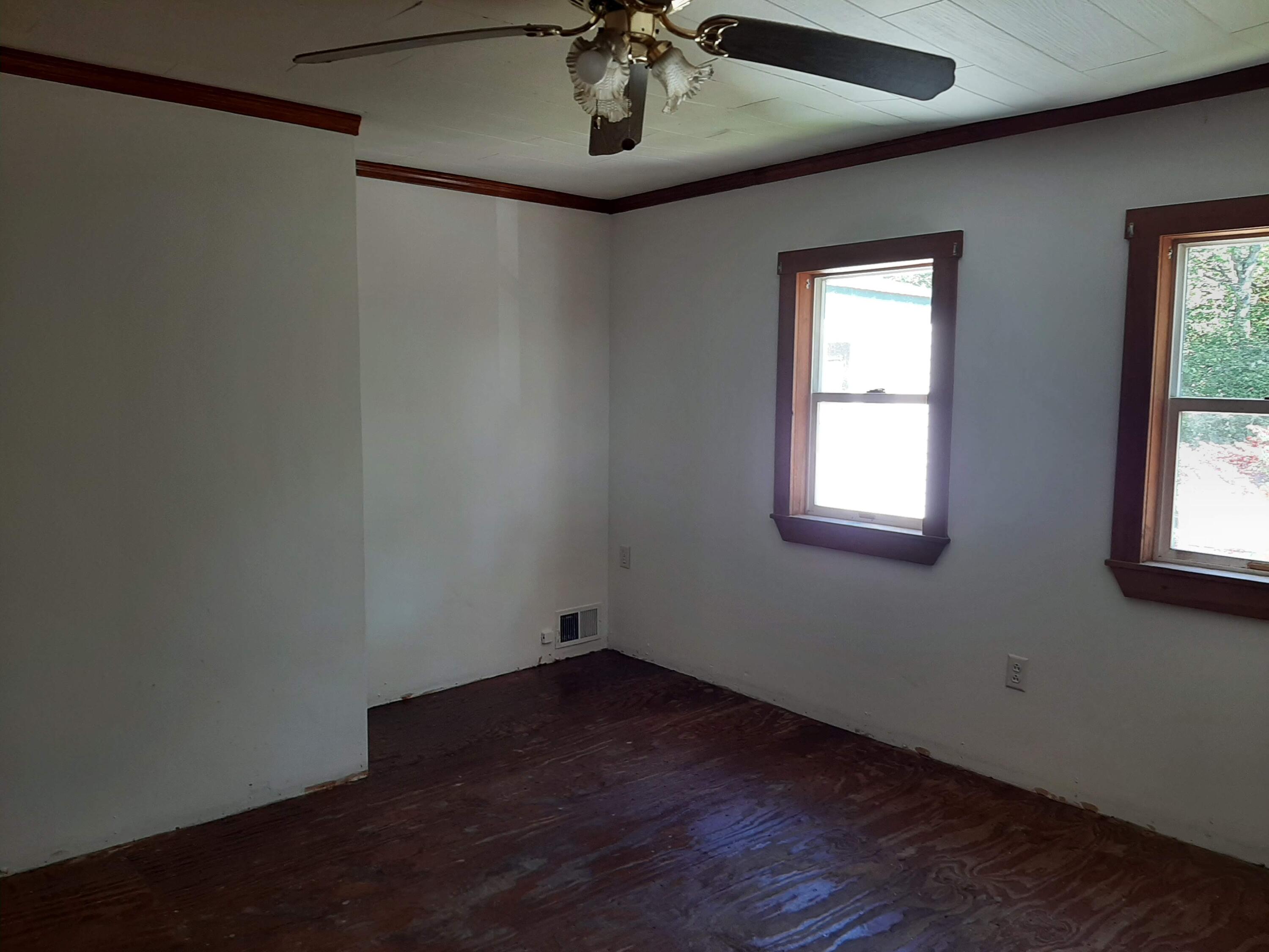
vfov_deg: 53.1
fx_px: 953
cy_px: 476
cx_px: 634
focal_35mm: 26
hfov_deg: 67.3
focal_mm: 3.93
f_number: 1.7
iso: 50
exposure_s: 1/60
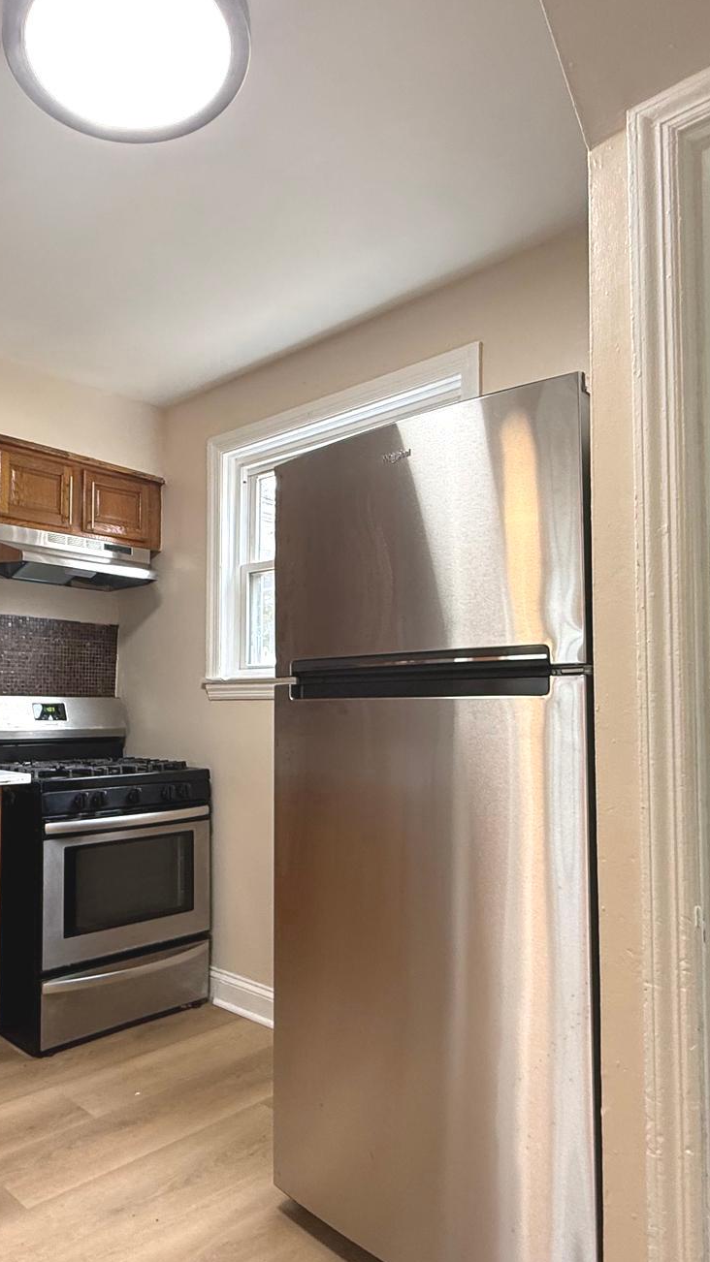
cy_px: 677
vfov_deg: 76.2
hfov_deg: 46.2
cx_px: 189
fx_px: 804
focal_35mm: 24
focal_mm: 2.22
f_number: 2.2
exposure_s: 1/60
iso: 200
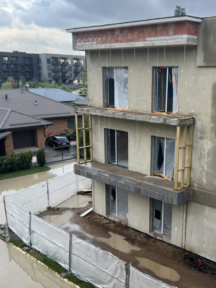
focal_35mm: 41
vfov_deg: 45.3
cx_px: 145
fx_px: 341
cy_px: 182
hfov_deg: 34.8
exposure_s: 1/264
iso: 40
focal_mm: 5.7
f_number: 1.5
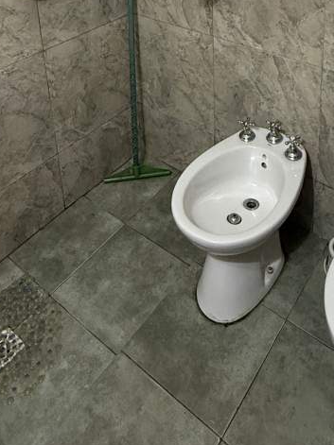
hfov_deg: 39.4
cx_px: 203
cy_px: -28
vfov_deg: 42.1
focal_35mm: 36
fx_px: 463
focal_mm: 2.22
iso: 320
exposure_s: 1/50
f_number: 2.2
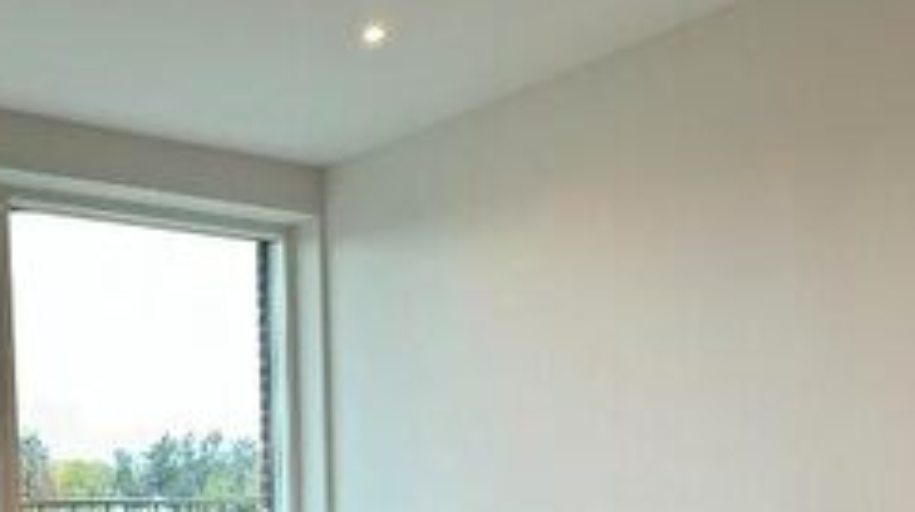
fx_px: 1066
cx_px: 245
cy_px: 555
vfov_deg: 25.2
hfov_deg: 45.1
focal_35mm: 44
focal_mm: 2.22
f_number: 2.2
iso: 200
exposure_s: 1/50
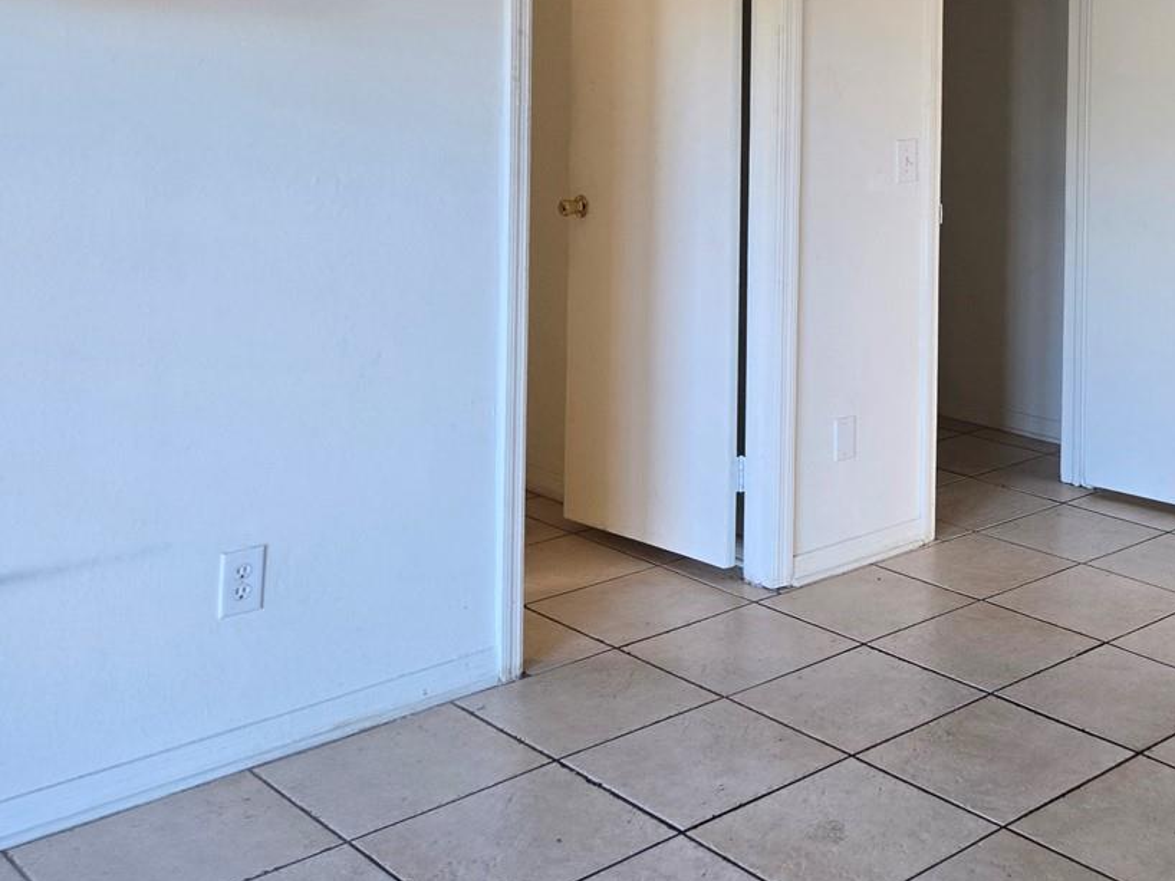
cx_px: 1046
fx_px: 1527
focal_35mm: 45
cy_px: 70
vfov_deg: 30.6
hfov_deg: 39.2
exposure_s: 1/180
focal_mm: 5.4
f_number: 1.8
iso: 160
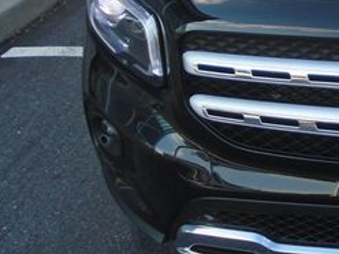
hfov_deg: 25.7
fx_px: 656
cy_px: -7
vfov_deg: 21.1
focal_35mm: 67
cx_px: 417
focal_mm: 4.6
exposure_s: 1/250
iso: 100
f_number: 3.2
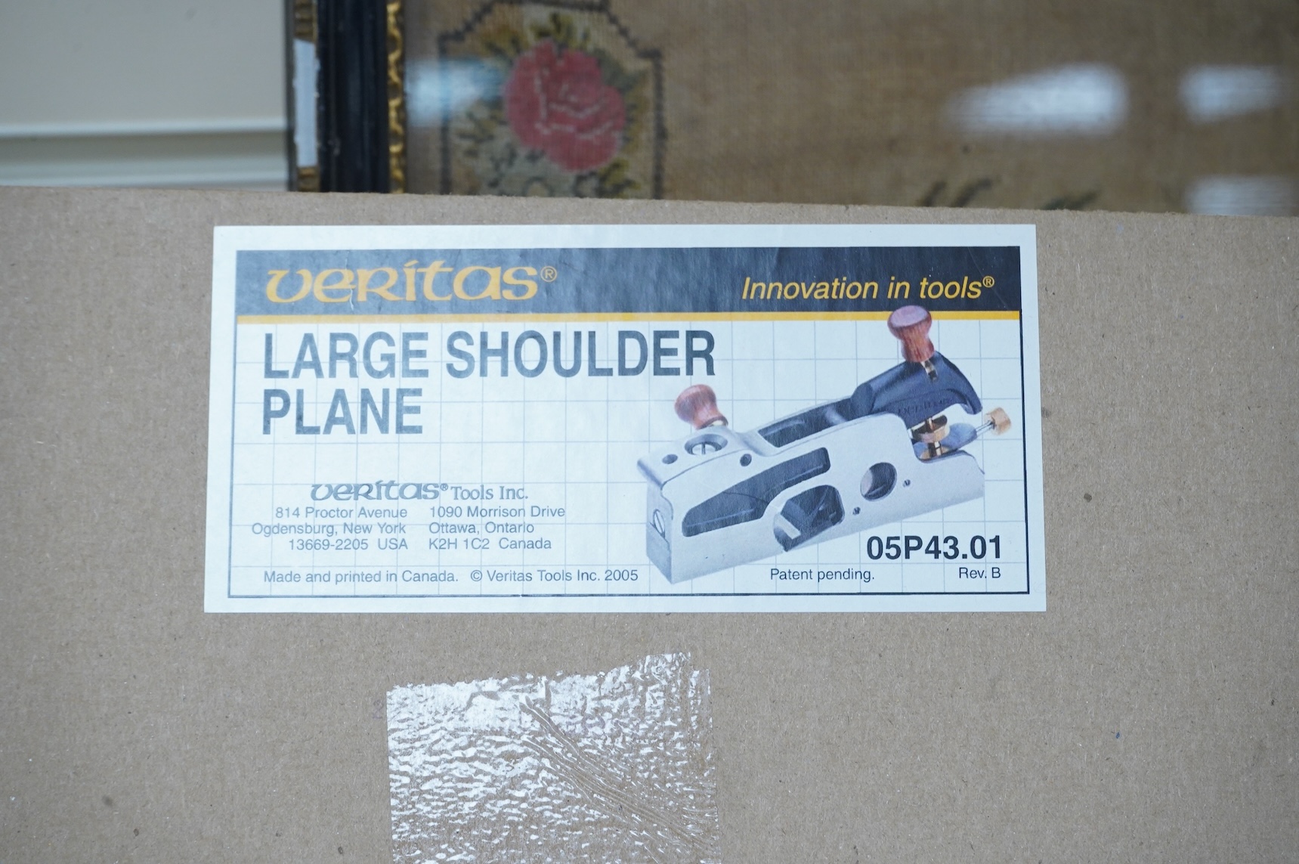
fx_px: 2524
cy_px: 432
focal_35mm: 70
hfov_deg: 28.9
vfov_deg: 19.4
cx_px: 650
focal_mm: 70
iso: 2500
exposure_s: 1/80
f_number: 10
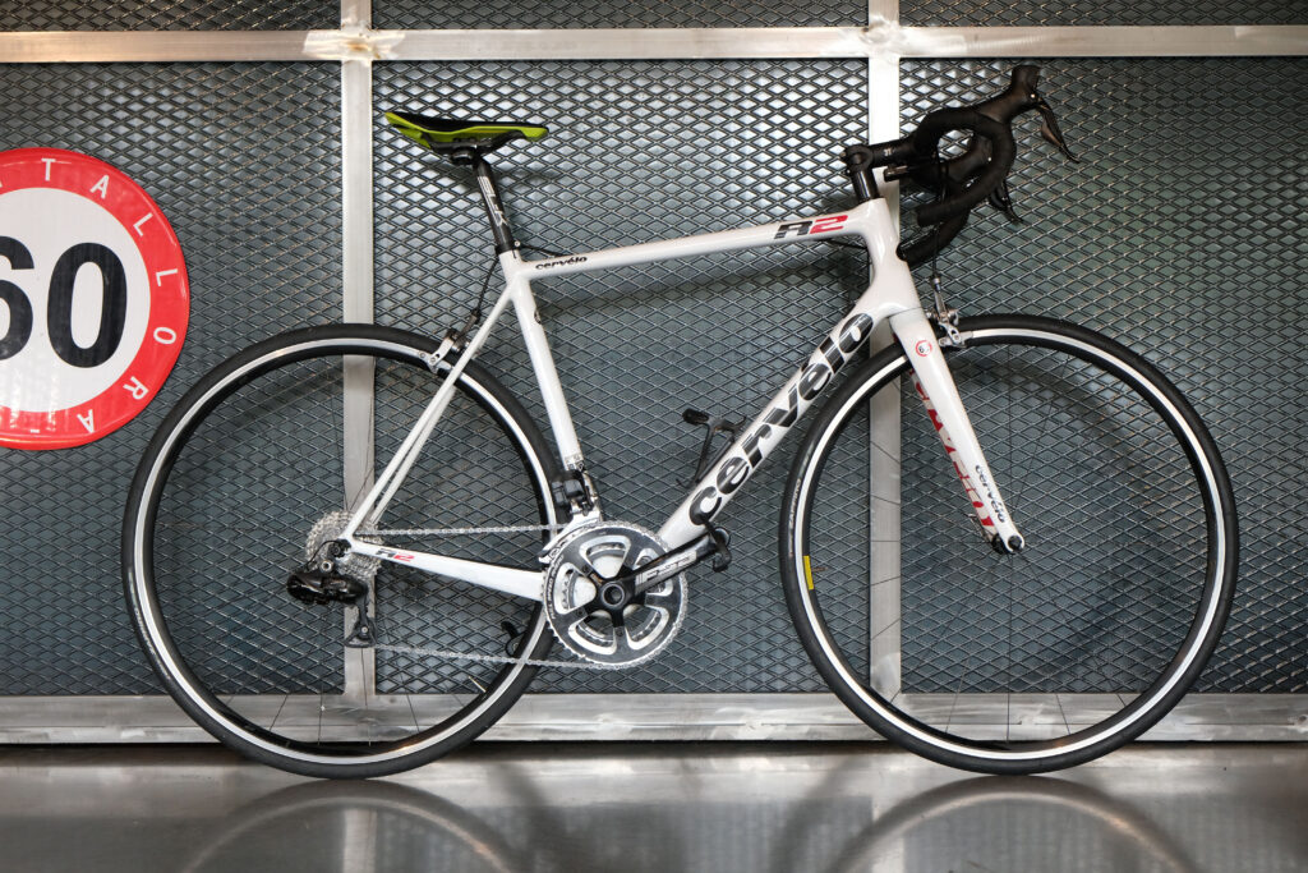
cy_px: 436
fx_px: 1853
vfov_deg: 26.5
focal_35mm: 51
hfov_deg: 38.9
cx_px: 654
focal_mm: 34.3
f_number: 5
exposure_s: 1/110
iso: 1250
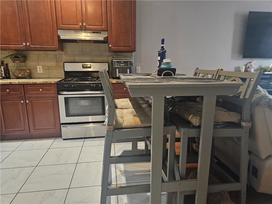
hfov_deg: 73.9
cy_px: 102
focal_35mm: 23
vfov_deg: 58.9
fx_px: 181
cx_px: 136
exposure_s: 1/120
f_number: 1.7
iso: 1000
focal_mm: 6.3
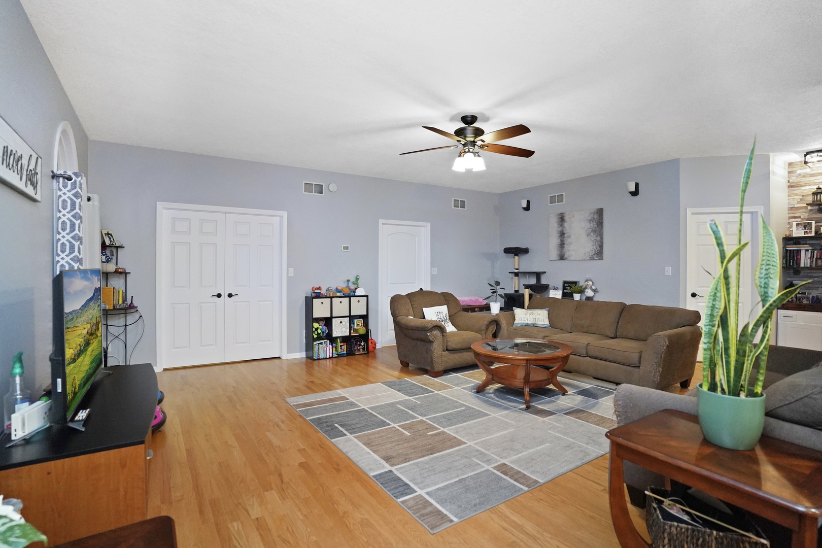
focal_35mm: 17
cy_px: 274
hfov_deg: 93.3
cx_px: 411
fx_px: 388
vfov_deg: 70.4
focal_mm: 17
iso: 6400
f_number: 2.8
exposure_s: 1/160
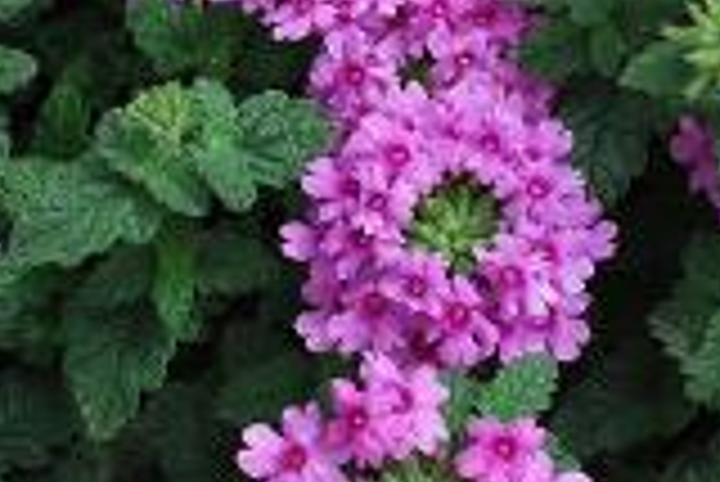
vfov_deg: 11.4
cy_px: 126
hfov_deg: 17.0
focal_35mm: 120
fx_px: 2402
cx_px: 464
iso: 160
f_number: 8
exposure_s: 1/60
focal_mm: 32
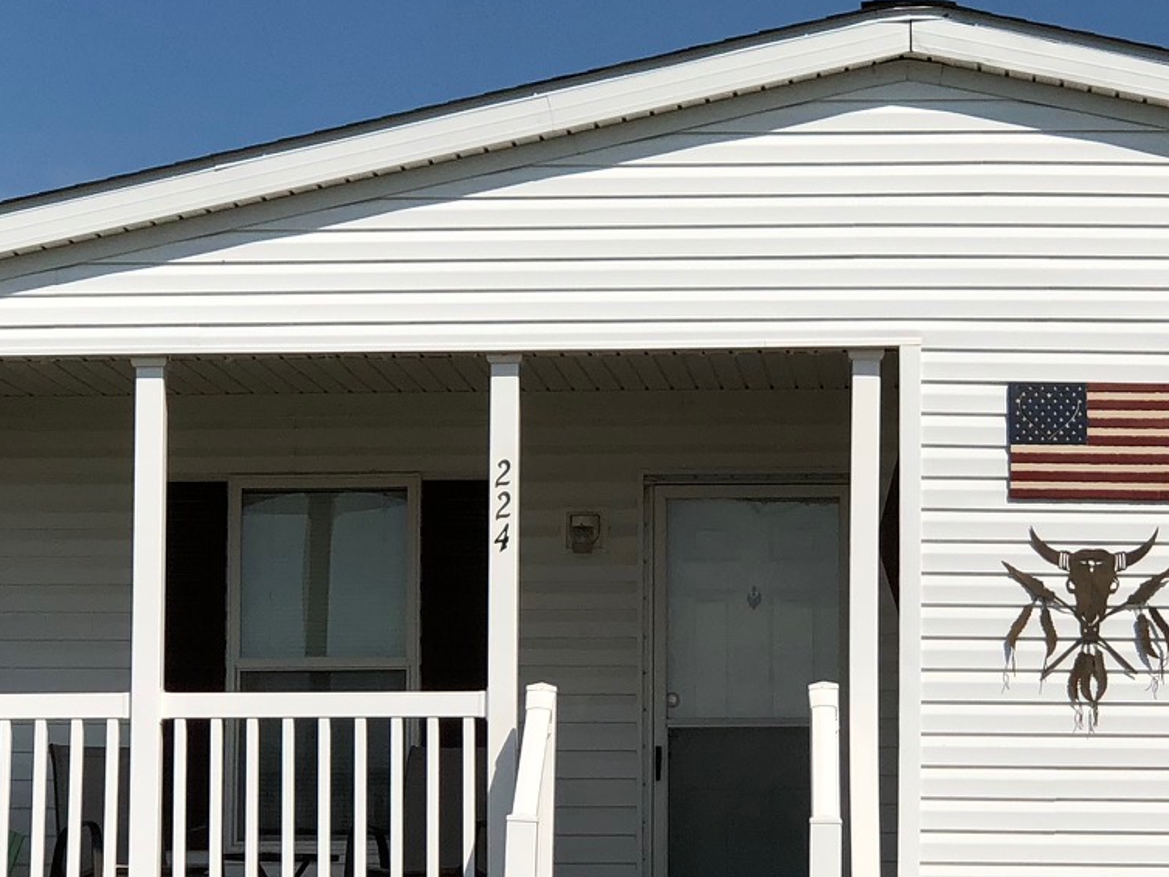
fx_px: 4696
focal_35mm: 139
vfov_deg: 10.7
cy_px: 412
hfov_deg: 14.2
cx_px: 809
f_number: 2.4
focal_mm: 6
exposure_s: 1/2825
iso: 16
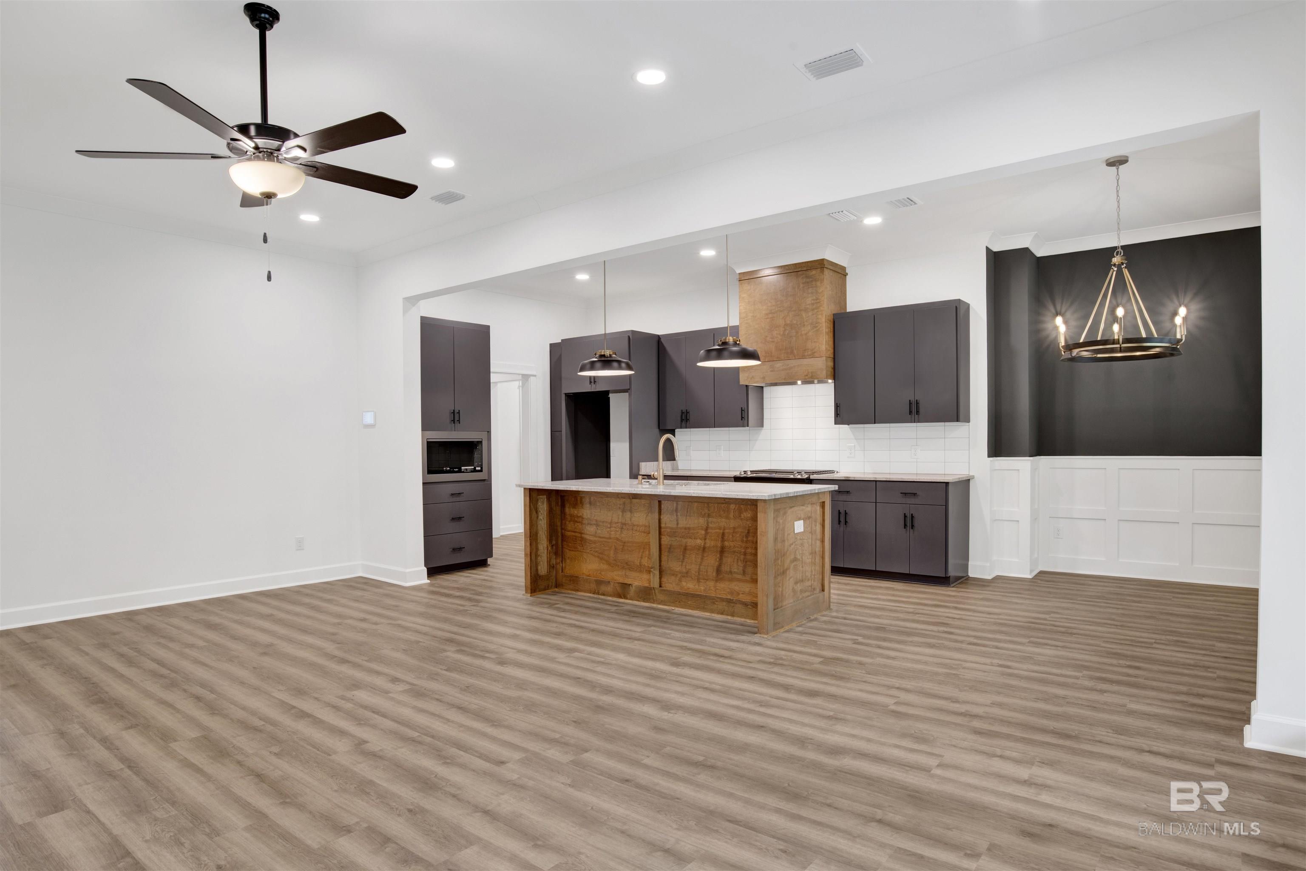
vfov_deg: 64.6
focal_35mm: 19
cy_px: 436
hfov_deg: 86.9
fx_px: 689
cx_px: 653
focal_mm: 19
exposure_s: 1/5
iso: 200
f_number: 11
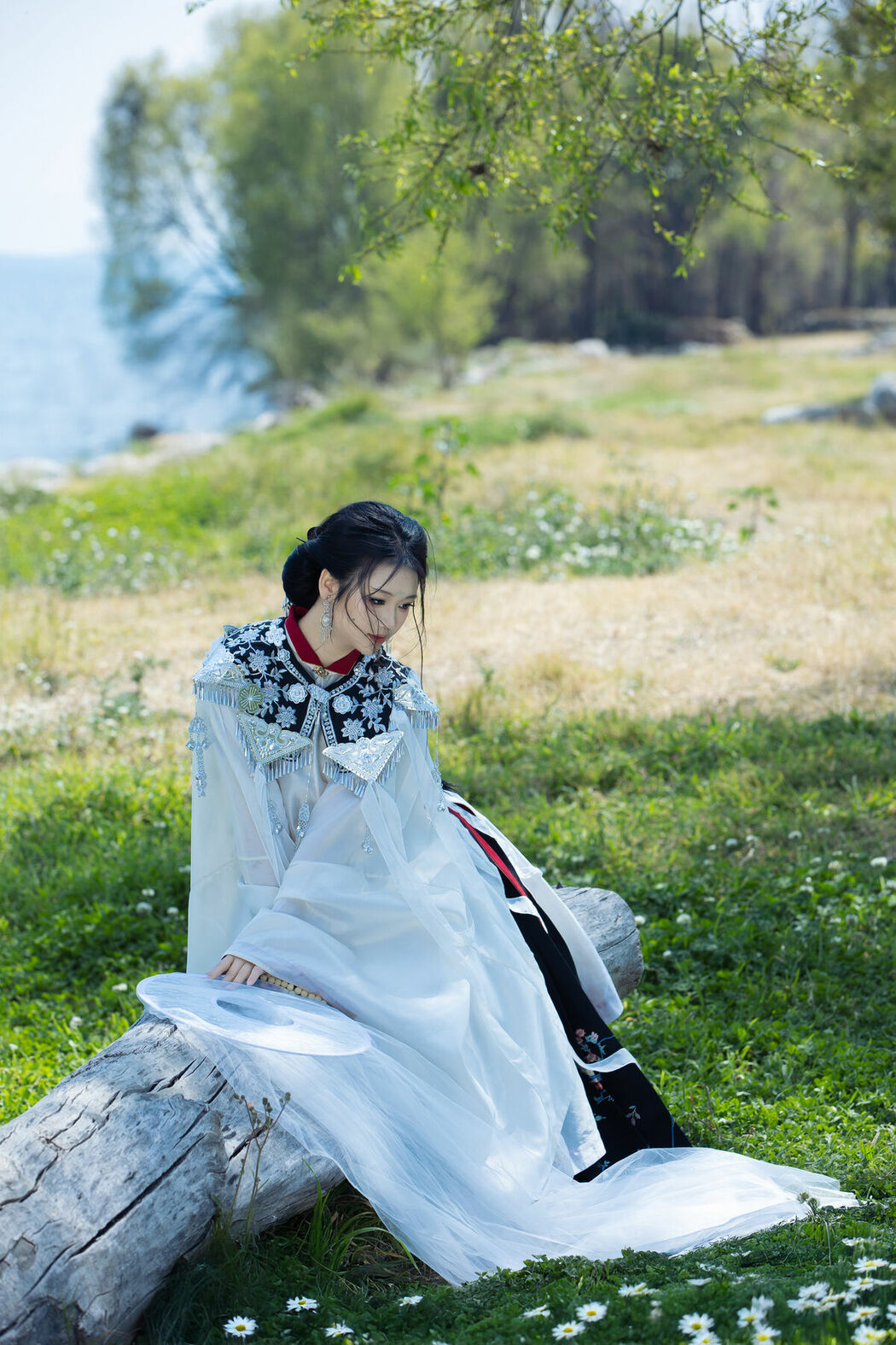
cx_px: 448
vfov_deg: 16.8
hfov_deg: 11.2
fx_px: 4554
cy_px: 672
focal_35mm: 122
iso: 100
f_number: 5
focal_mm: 123
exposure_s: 1/500
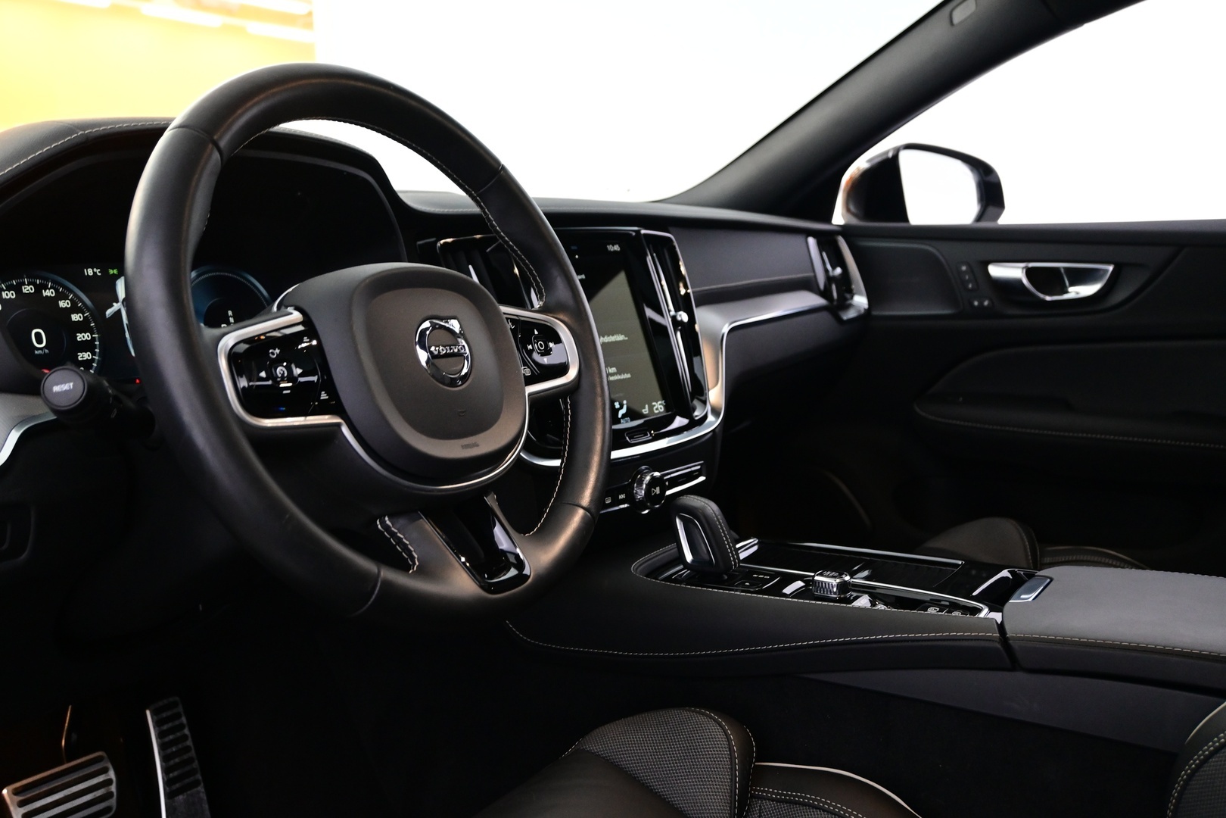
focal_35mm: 32
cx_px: 613
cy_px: 409
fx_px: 1098
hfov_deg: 58.3
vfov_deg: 40.8
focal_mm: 21.5
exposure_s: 1/30
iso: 2000
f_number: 4
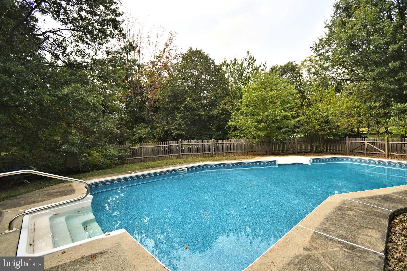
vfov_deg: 77.3
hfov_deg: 100.4
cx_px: 204
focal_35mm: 15
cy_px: 136
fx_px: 170
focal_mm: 10
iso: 800
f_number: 5
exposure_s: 1/3200
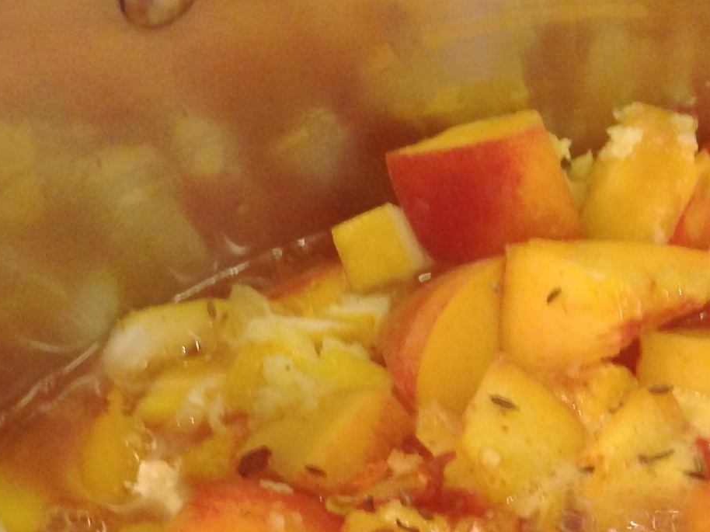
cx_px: 773
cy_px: 652
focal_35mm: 125
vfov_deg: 11.6
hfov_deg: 15.4
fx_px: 2563
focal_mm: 4.28
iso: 80
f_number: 2.4
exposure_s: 1/20
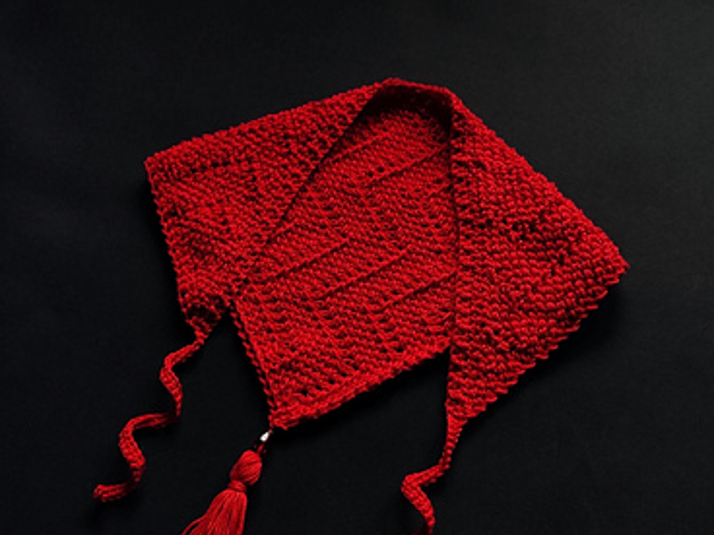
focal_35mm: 34
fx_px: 701
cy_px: 346
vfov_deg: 41.4
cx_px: 340
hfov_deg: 53.9
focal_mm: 6.04
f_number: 1.9
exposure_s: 1/33
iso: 244
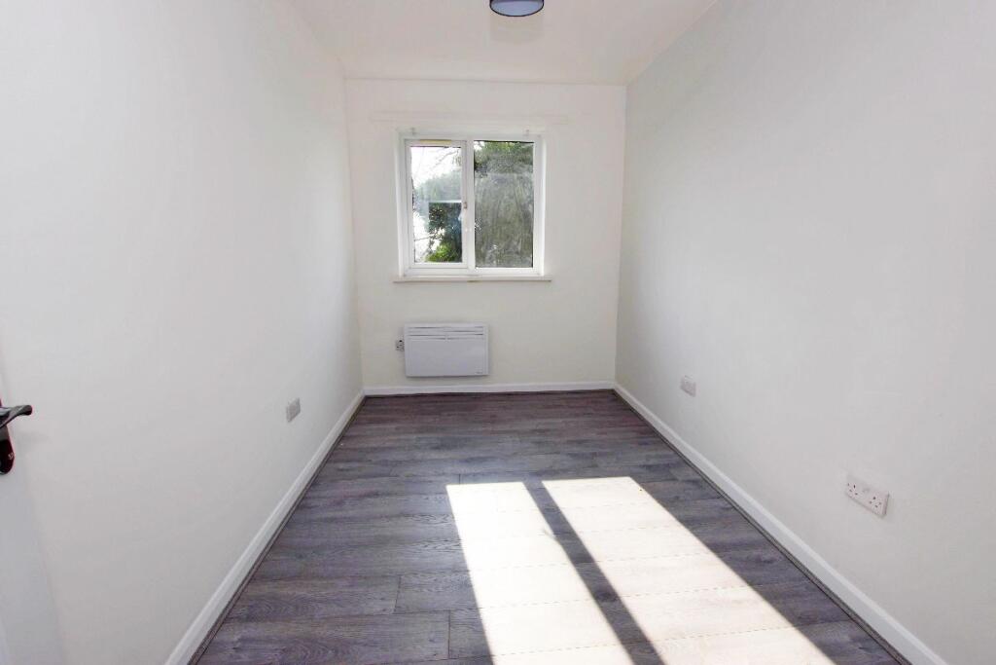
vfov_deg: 77.3
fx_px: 415
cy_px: 332
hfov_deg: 100.4
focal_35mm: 15
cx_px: 498
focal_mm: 10
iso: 100
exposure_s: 1/200
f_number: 8
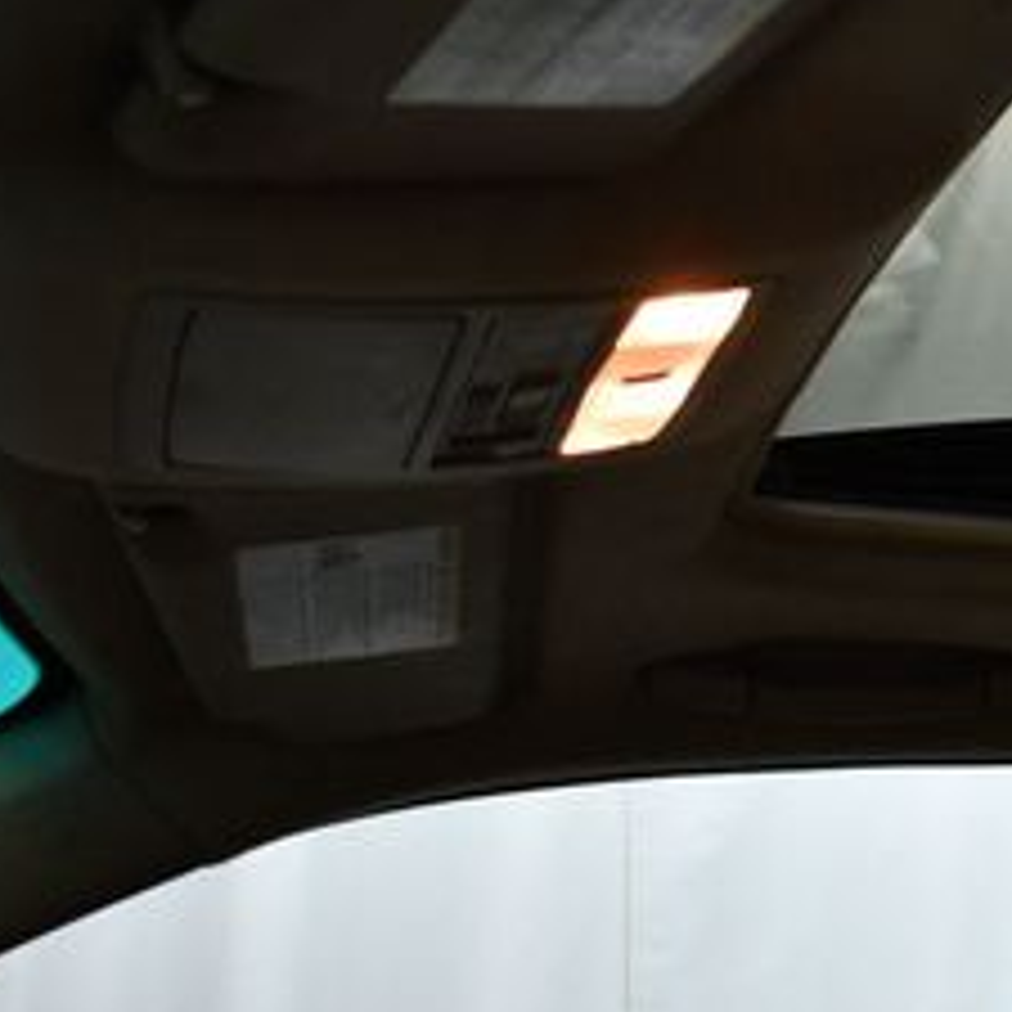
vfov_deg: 19.9
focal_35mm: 87
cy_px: 373
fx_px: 2878
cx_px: 1408
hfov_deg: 18.2
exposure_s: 1/125
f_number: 3.5
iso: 800
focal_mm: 18
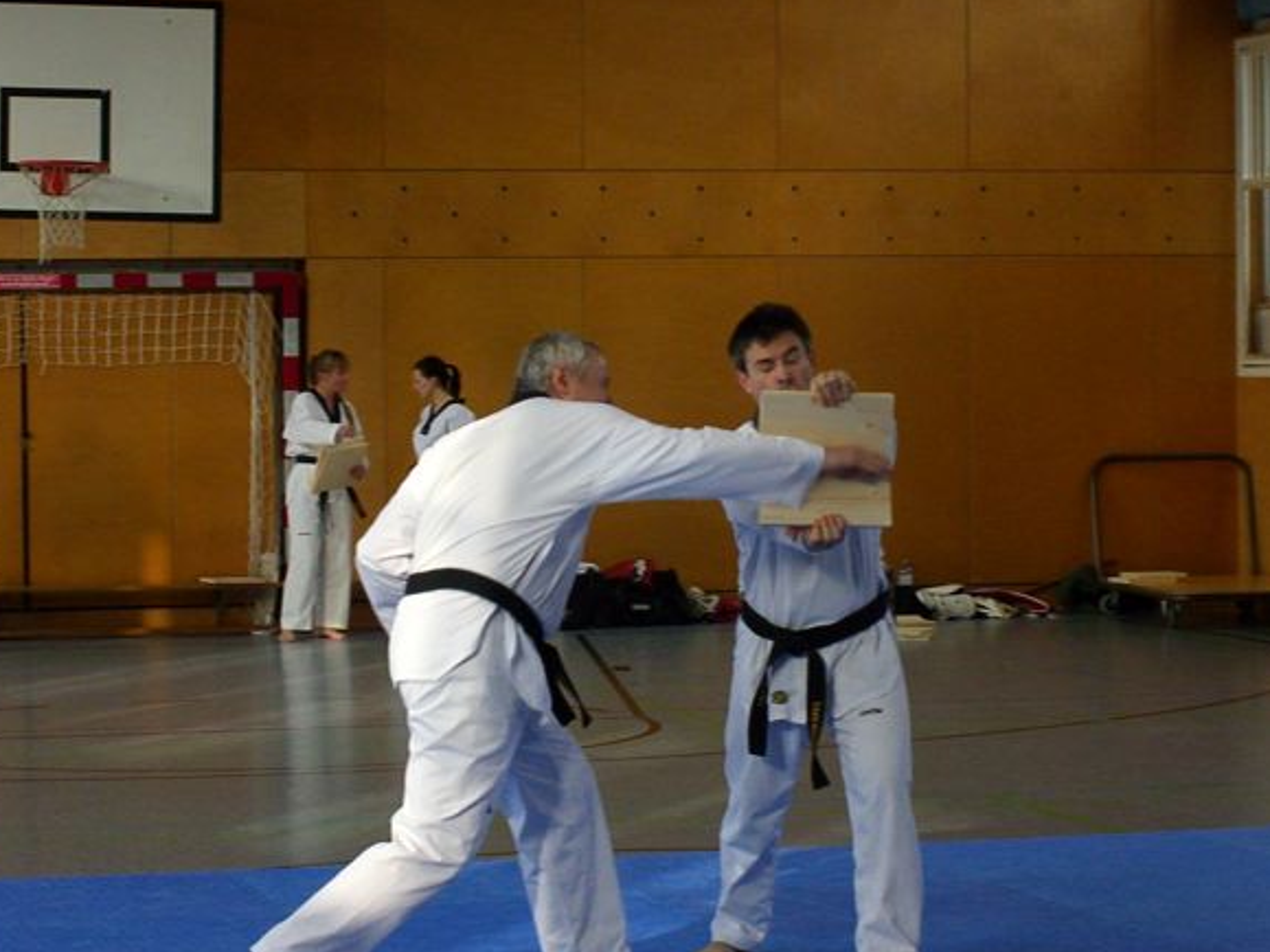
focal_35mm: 126
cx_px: 634
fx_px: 4622
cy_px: 465
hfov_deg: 15.6
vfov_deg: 11.8
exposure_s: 1/125
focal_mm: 23.7
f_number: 5.1
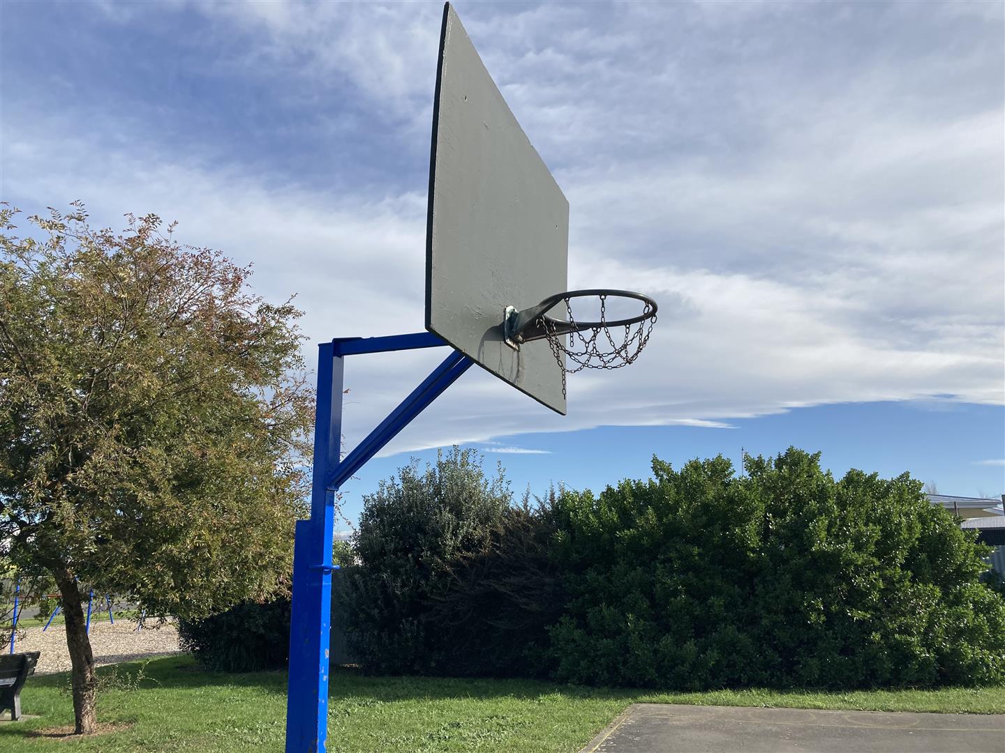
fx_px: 813
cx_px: 502
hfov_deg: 63.4
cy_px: 376
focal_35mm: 28
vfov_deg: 49.7
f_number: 1.8
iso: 20
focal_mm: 3.99
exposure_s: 1/2288
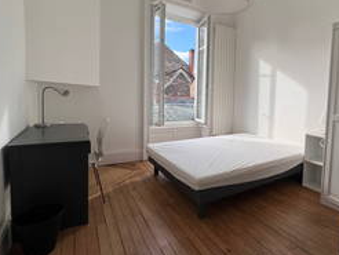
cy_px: 114
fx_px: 186
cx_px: 205
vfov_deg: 68.6
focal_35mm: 19
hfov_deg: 83.5
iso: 32
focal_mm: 1.57
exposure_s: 1/428
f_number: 1.8
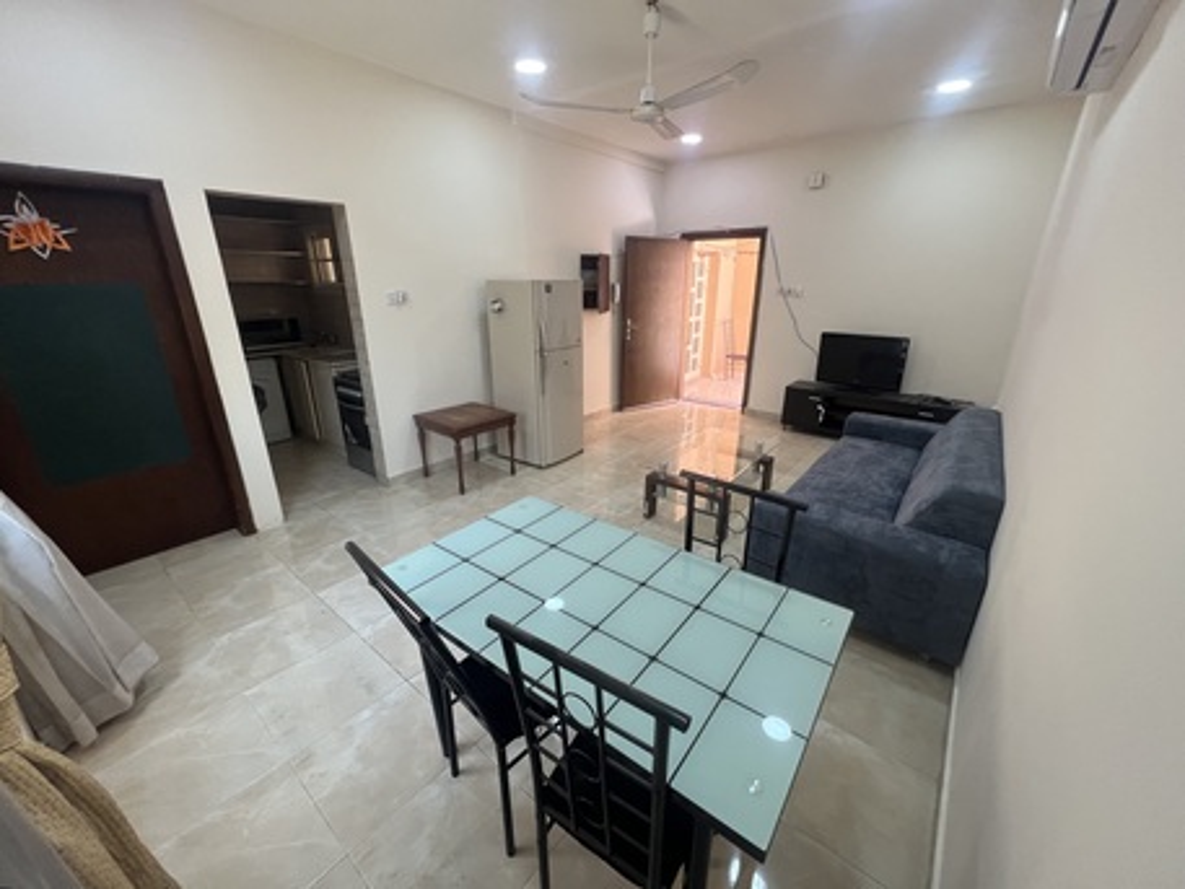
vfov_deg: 89.9
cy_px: 444
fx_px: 445
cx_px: 592
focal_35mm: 13
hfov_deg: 106.2
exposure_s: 1/100
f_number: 1.8
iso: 125
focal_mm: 1.57
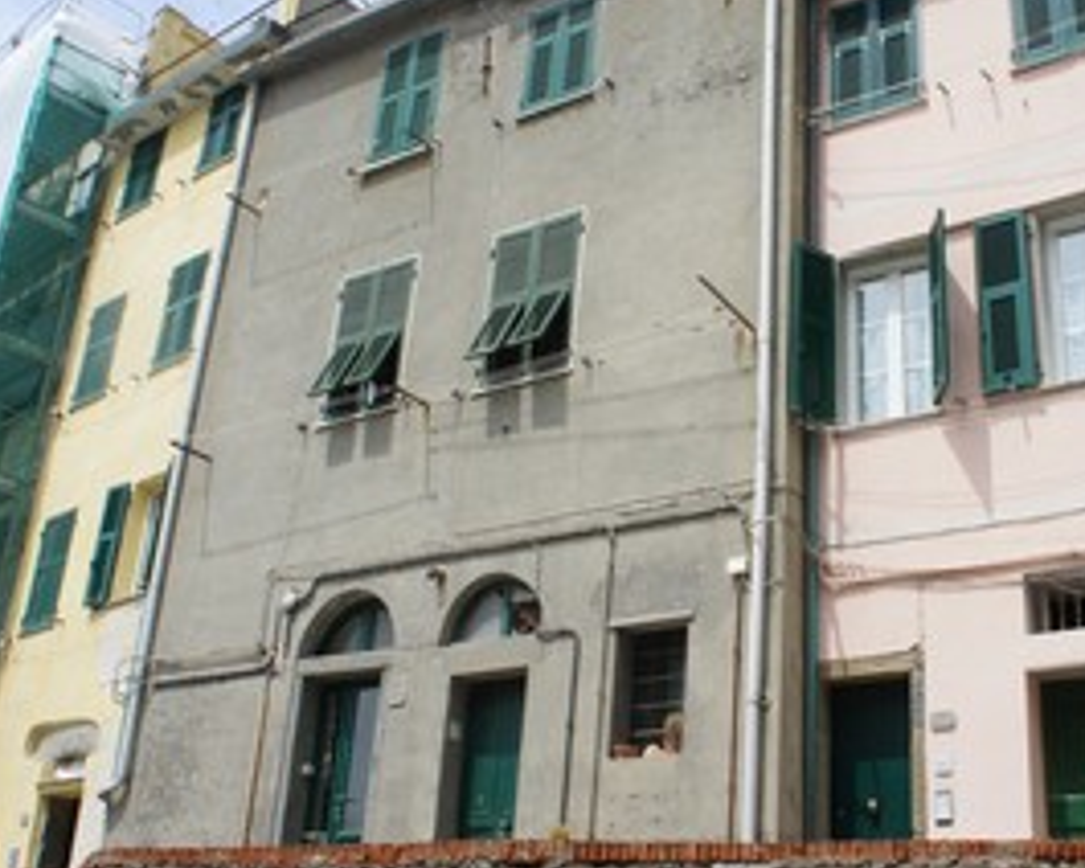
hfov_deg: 41.4
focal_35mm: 44
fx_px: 1413
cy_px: 405
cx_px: 737
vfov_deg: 34.1
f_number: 11
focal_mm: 18
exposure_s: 1/160
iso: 200
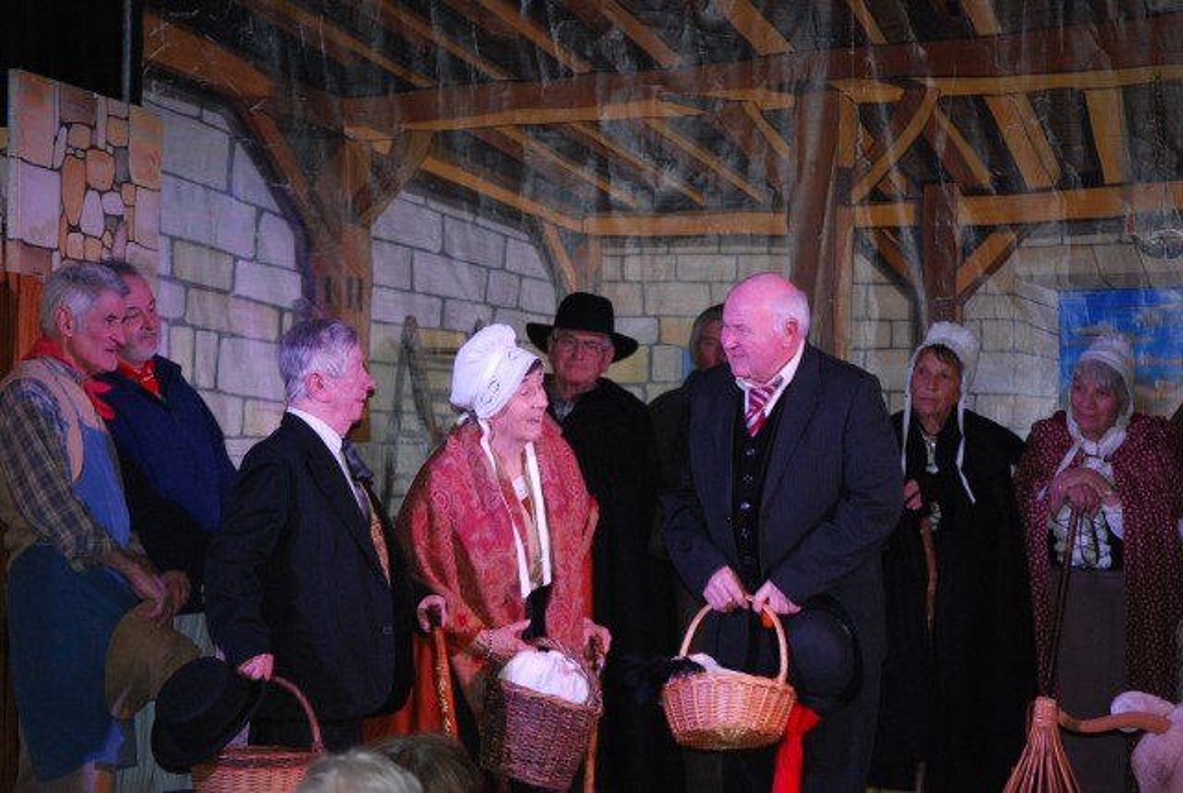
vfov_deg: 10.8
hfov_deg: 16.0
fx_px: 4197
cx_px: 592
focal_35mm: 128
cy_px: 396
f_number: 5
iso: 800
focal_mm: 85
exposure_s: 1/60
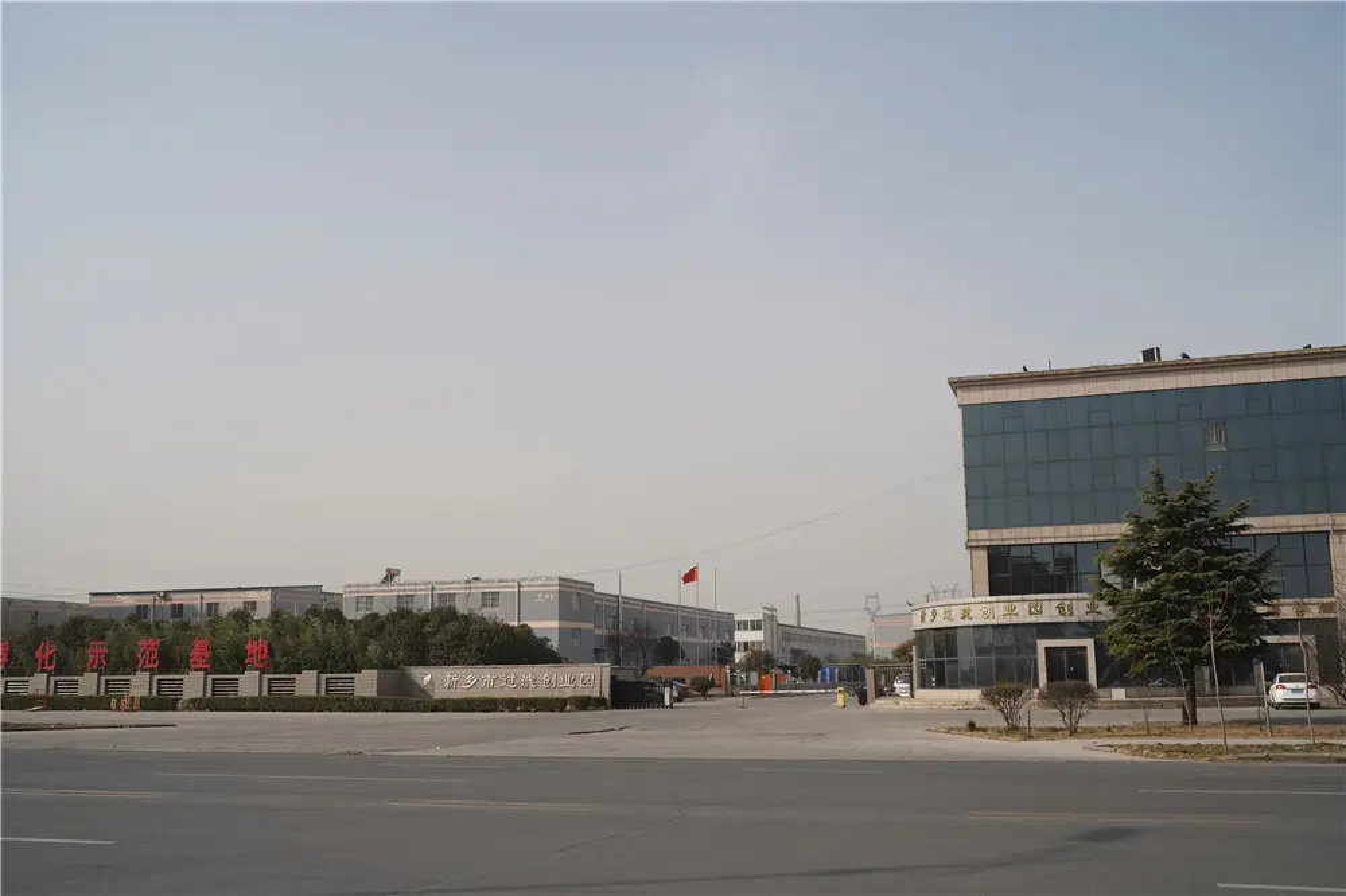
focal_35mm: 34
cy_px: 448
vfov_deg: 38.9
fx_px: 1271
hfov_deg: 55.8
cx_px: 673
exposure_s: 1/400
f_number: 5
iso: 50
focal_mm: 34
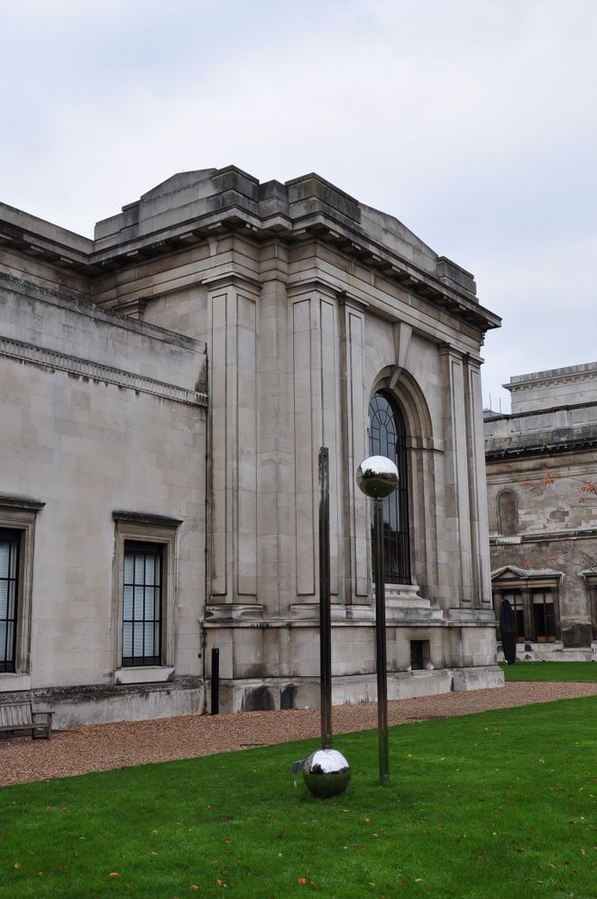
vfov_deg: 50.2
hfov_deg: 34.5
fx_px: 961
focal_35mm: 39
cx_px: 293
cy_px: 447
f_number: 9
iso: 200
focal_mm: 25
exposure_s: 1/125
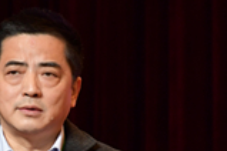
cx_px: 11
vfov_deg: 2.9
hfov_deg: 4.4
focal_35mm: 471
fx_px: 2970
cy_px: 150
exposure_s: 1/250
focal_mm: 100
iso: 400
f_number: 5.6
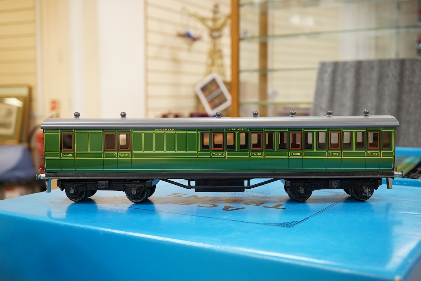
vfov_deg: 29.9
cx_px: 210
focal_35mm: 45
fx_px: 526
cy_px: 140
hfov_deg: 43.6
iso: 2500
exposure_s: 1/200
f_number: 7.1
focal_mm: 30
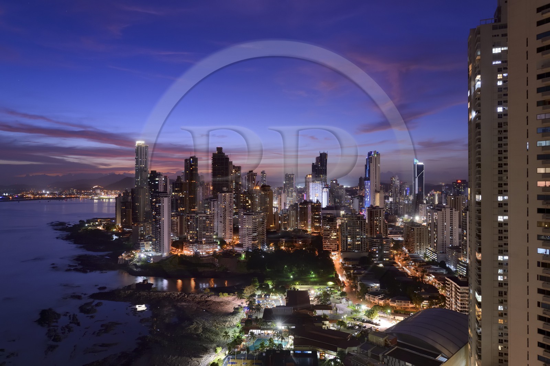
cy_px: 183
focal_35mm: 24
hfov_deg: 73.8
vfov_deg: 53.1
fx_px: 367
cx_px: 275
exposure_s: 4
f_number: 7.1
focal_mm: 24
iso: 400
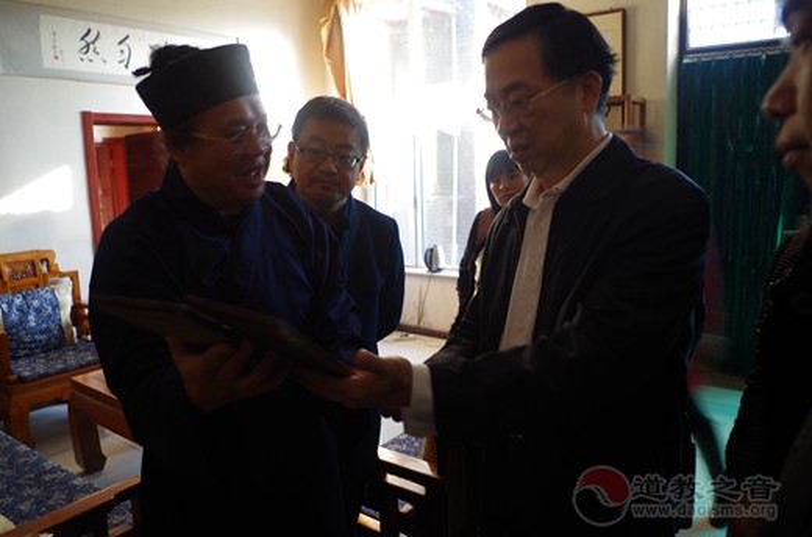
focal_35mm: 27
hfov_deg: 67.5
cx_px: 406
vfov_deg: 47.7
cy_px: 268
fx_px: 608
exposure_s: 1/8
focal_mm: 18
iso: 100
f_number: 3.5
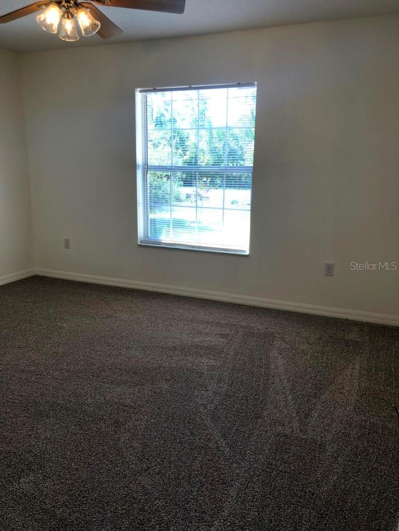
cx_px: 200
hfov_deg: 49.7
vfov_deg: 63.4
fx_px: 430
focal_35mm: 28
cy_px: 266
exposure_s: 1/120
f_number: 1.8
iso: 125
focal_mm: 3.99
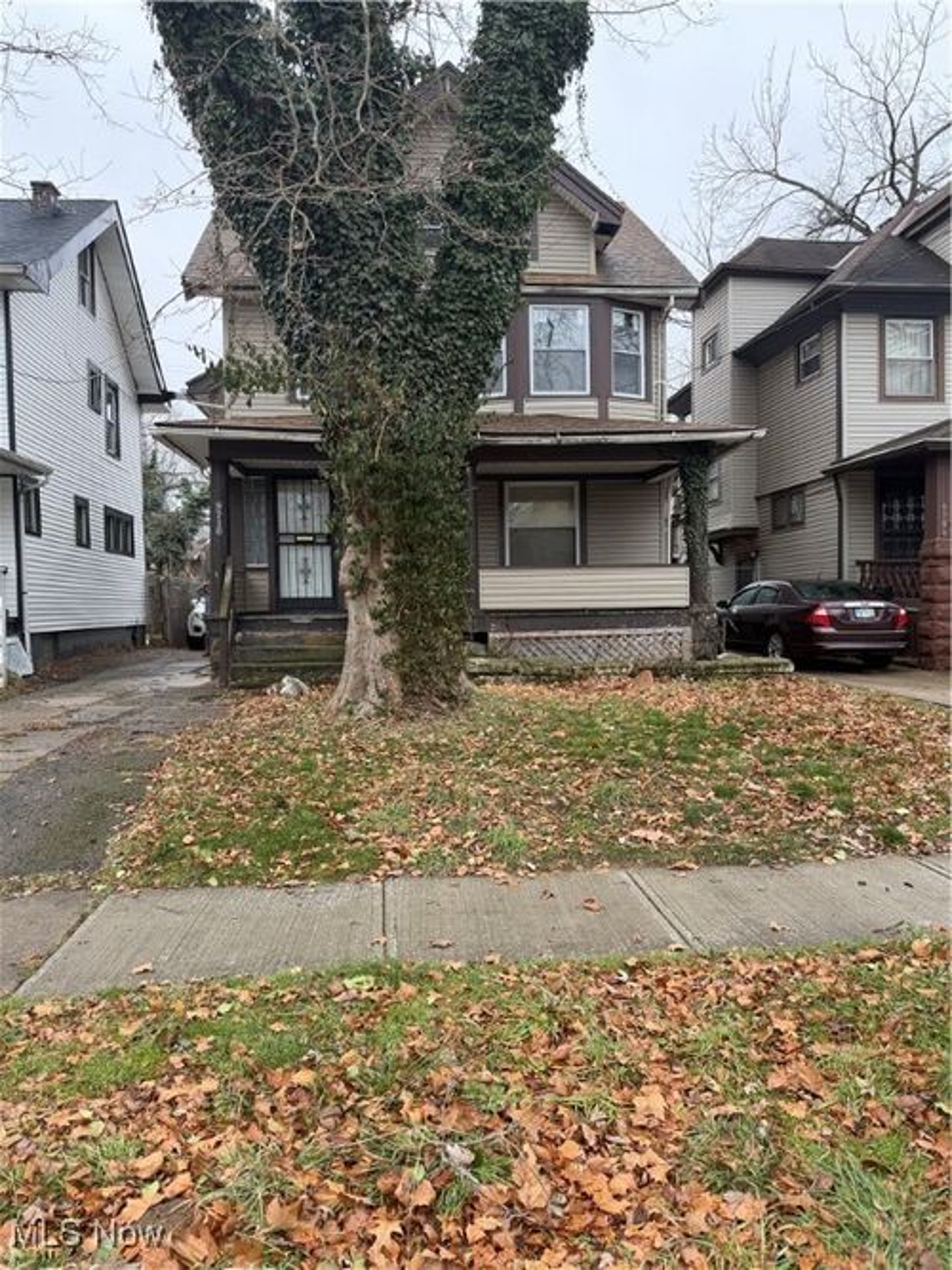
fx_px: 880
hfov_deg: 56.8
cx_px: 476
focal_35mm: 24
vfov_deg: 71.6
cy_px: 635
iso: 100
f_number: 1.78
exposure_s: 1/184
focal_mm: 6.76
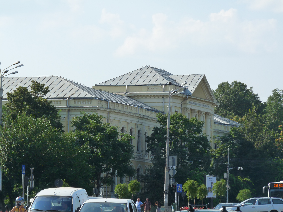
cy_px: 106
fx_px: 1472
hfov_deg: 11.0
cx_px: 142
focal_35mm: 180
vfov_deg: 8.2
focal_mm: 32
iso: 160
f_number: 5.6
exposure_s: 1/500
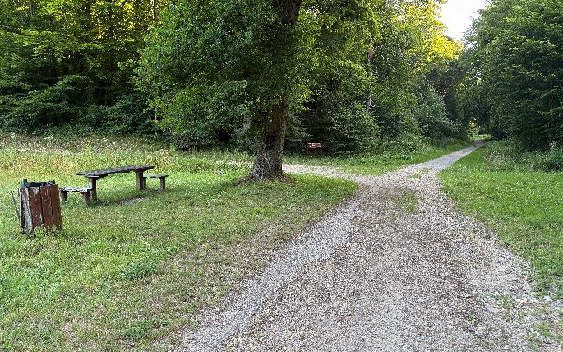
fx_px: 399
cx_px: 284
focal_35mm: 26
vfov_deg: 47.5
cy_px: 154
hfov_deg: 70.4
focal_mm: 6.76
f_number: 1.78
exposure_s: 1/121
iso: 100
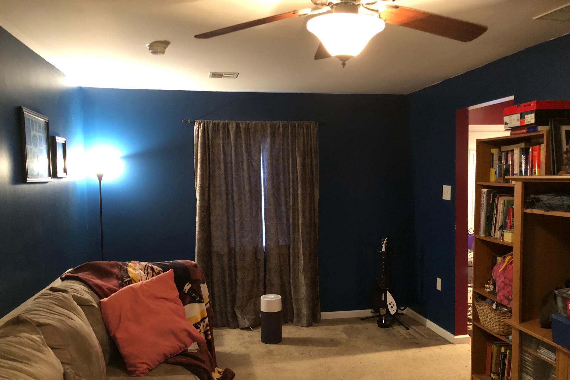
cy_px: 218
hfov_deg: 61.9
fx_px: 475
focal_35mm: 30
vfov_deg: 43.5
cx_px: 278
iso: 100
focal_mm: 4
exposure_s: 1/4
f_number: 1.8
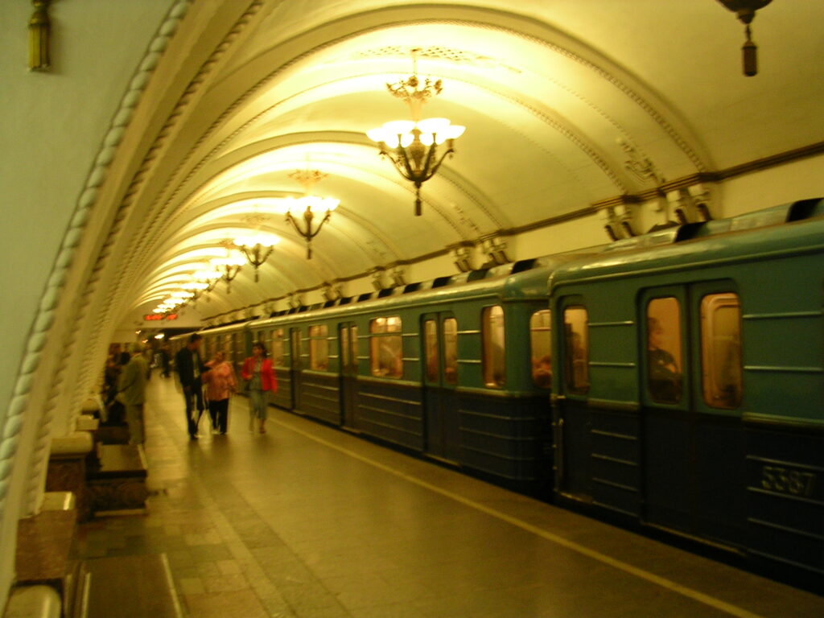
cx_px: 412
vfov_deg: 37.7
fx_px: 905
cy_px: 309
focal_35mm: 38
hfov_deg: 49.0
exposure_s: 1/4.8
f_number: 2.8
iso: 100
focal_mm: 5.8
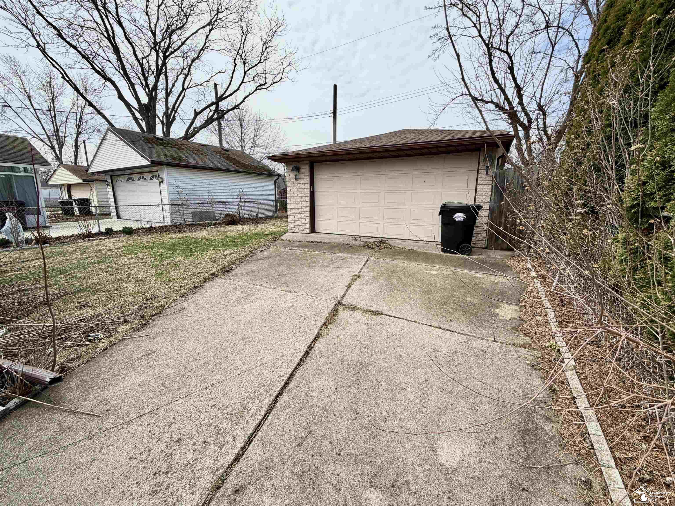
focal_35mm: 14
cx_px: 338
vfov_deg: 85.7
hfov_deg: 102.1
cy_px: 253
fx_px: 273
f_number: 2.2
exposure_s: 1/770
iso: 25
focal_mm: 2.22
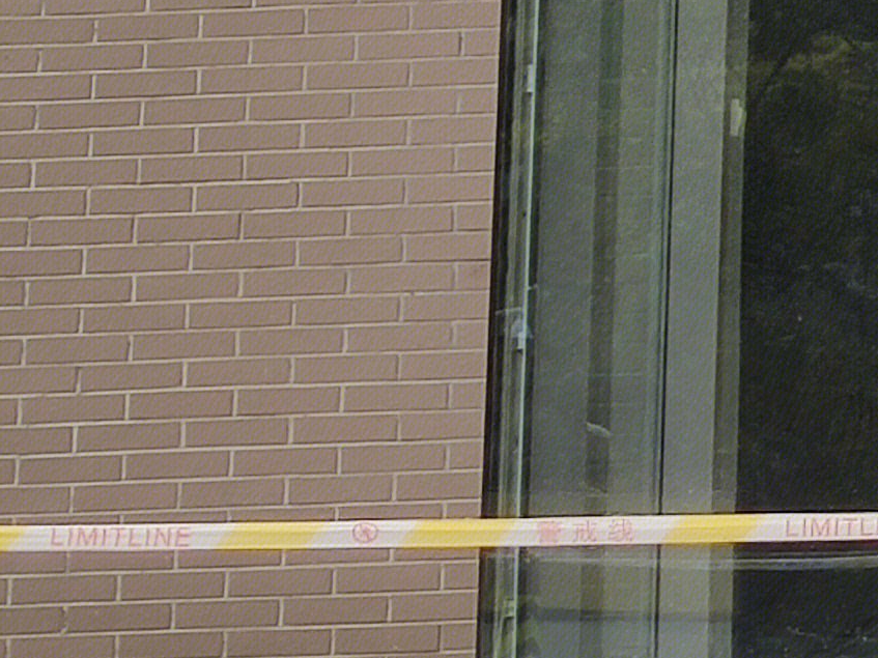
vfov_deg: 7.0
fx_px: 5148
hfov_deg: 8.9
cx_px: 2021
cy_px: -756
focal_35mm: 203
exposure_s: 1/922
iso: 112
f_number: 1.75
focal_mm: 4.75
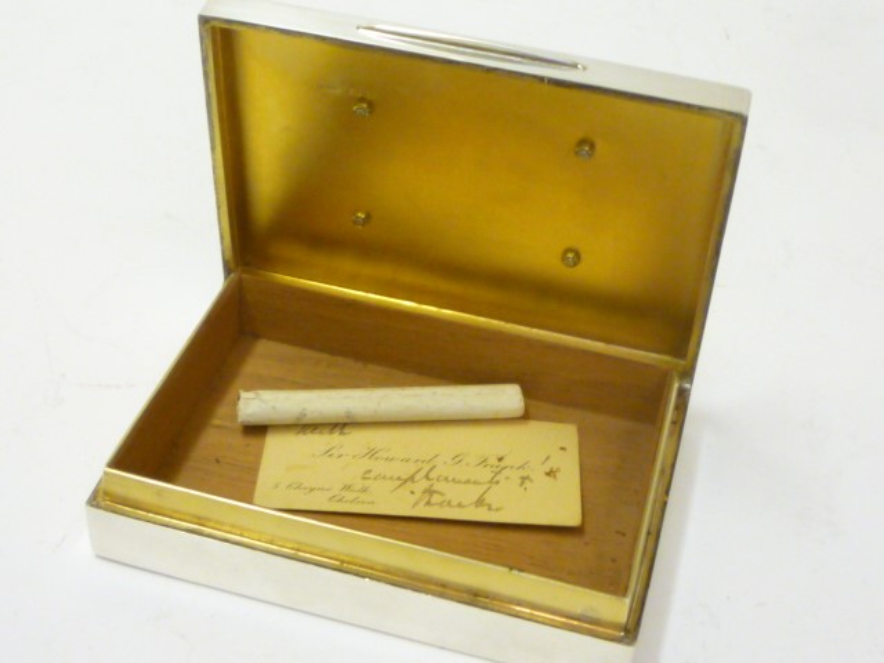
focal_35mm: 59
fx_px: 1507
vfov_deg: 24.8
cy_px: 332
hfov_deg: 32.7
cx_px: 442
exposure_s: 1/30
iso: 250
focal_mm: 5.3
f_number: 3.3
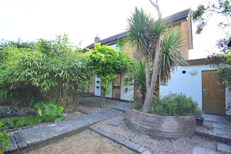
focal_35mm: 15
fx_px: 96
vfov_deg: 77.3
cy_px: 77
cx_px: 116
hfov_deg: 100.4
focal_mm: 10
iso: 100
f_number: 4.5
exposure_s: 1/80
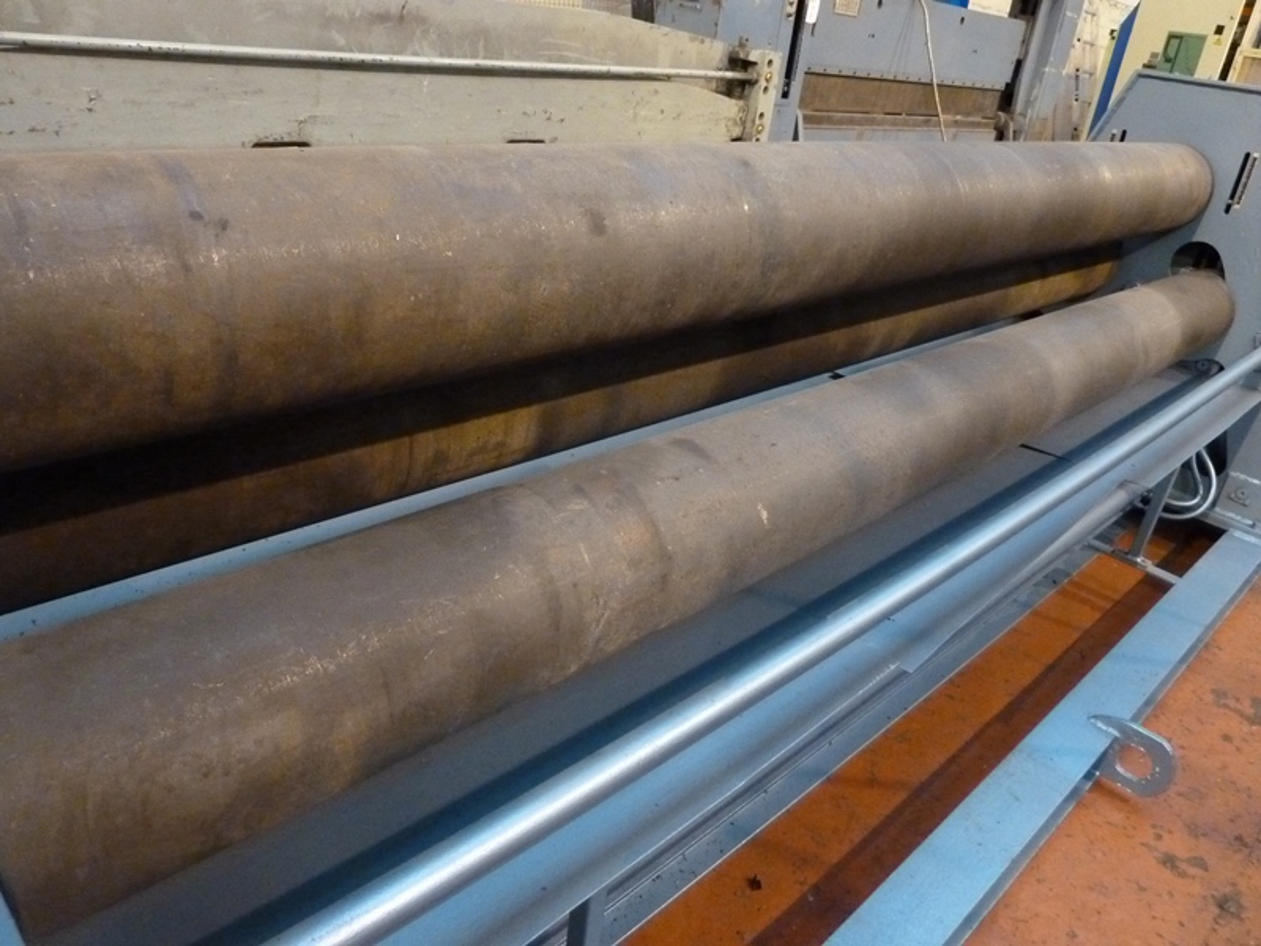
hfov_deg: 69.4
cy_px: 473
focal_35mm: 25
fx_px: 911
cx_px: 630
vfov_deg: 54.9
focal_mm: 4.1
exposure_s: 1/10
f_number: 3.3
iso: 800
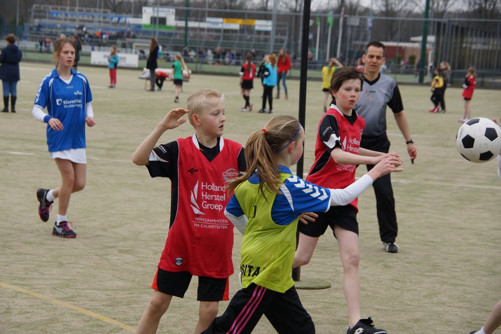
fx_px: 1566
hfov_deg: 18.2
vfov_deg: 12.2
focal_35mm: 112
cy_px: 167
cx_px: 250
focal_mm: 75
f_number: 5.6
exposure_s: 1/1000
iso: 400
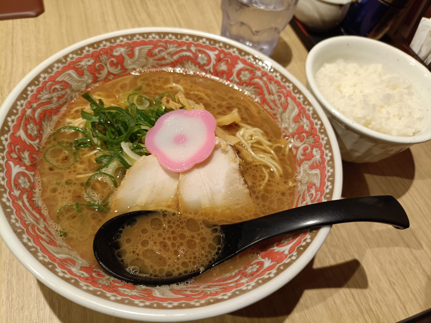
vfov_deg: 54.9
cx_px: 216
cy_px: 162
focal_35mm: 25
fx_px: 311
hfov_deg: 69.4
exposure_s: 1/60
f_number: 1.7
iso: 250
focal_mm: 4.7
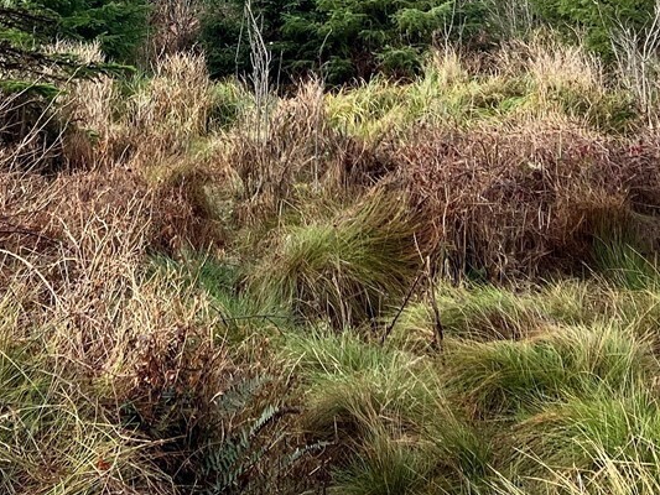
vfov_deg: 17.7
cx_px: 225
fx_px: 1488
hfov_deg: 24.9
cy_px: -146
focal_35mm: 78
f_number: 1.5
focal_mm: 5.7
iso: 50
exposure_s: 1/1597
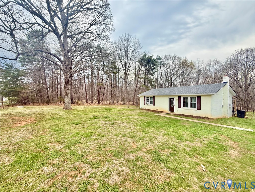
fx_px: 103
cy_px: 96
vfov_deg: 85.7
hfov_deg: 102.1
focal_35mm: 14
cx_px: 128
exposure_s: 1/709
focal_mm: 2.22
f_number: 2.2
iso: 50
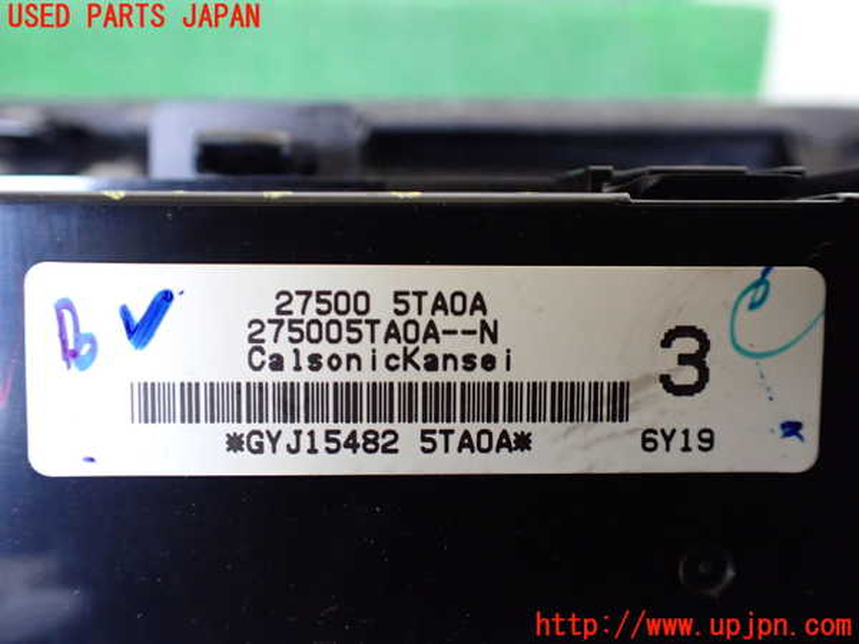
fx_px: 744
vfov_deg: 46.8
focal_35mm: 30
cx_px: 430
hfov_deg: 60.0
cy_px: 322
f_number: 2.3
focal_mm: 5.4
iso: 800
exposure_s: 1/125
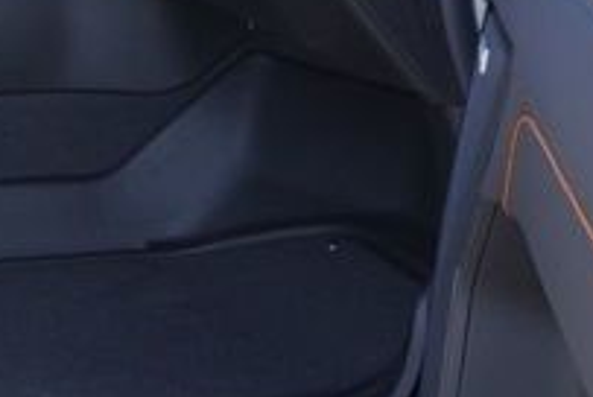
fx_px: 1996
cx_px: -161
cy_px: -117
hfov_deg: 16.1
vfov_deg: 11.1
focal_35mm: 121
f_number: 5.6
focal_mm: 16
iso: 100
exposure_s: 1/125
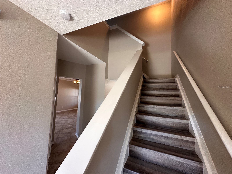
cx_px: 116
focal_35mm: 14
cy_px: 87
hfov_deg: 102.1
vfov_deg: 85.7
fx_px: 94
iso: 250
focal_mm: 2.22
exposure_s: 1/120
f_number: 2.2
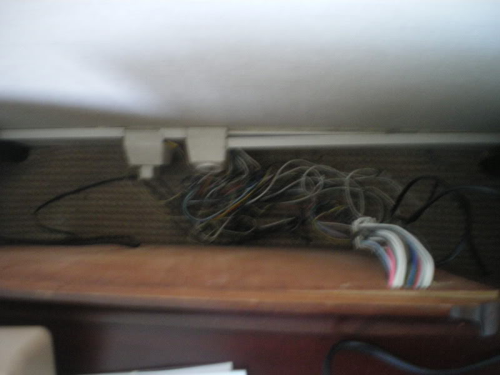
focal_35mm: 36
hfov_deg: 51.4
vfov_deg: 39.7
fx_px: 520
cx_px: 250
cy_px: 188
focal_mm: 6.3
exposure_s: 1/4
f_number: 3.1
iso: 800
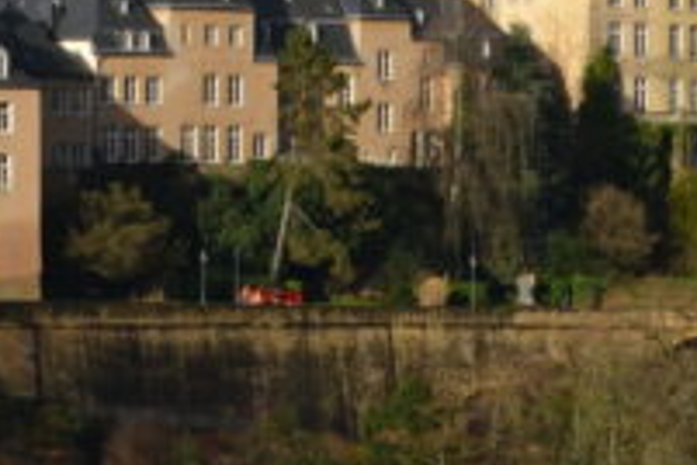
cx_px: 316
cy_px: -49
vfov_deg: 5.6
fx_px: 4772
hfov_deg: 8.4
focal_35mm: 246
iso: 100
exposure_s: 1/250
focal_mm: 55
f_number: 8
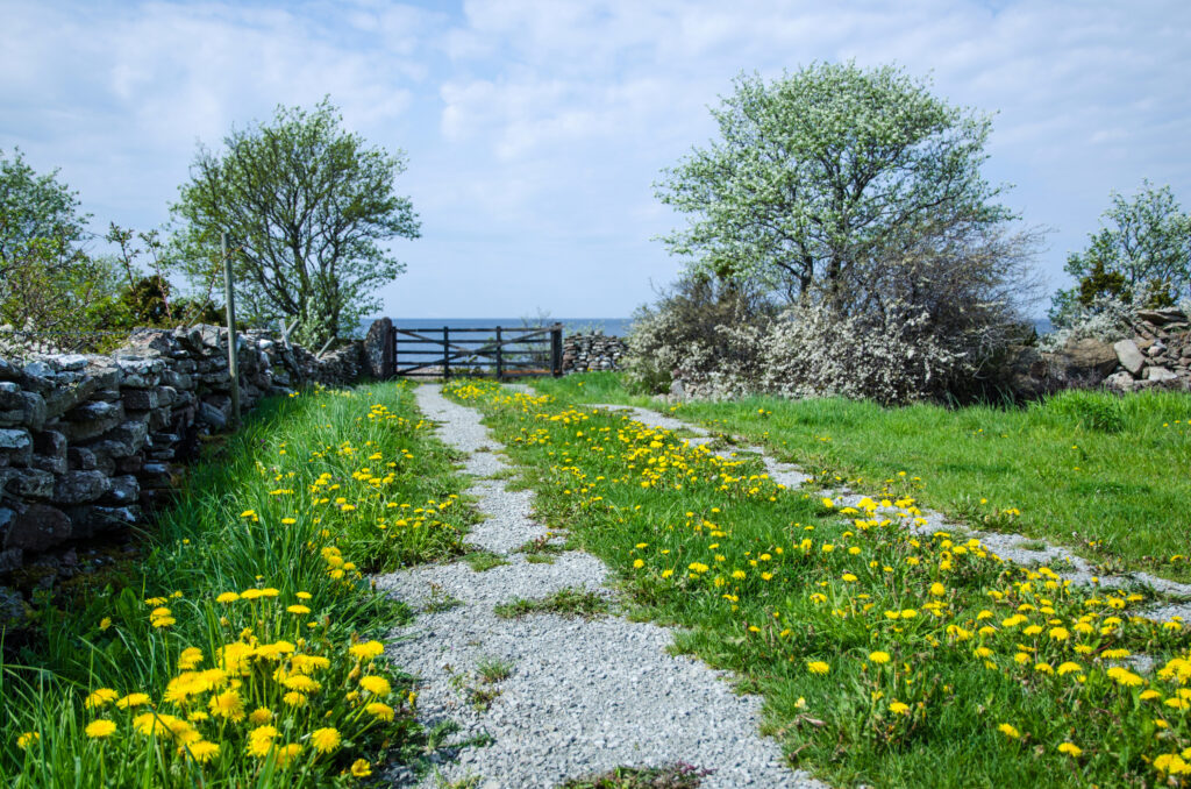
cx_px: 596
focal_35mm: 30
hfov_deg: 62.0
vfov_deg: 43.4
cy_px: 394
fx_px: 990
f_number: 4.5
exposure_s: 1/800
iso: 100
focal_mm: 20
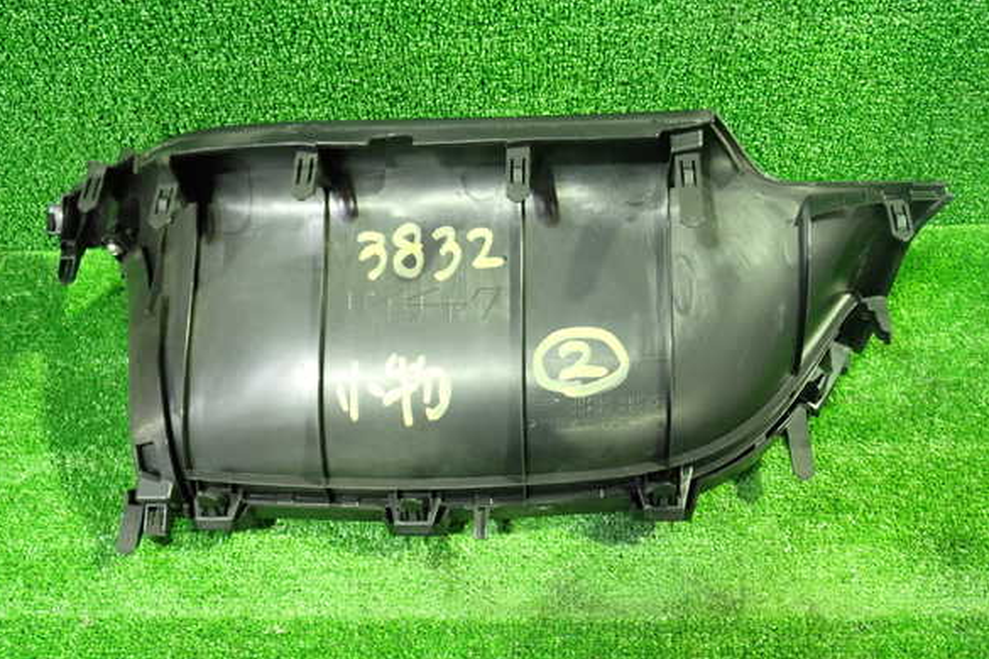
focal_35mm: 32
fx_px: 879
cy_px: 338
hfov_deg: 58.7
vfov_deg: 41.1
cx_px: 487
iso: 800
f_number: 2.3
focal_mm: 5.4
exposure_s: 1/15
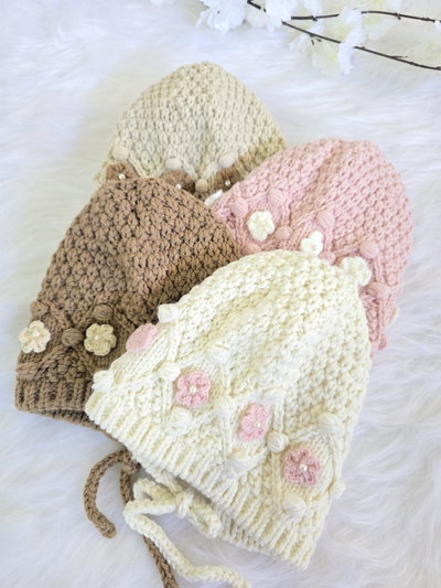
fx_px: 391
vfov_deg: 73.9
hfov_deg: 58.9
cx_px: 220
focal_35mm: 23
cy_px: 294
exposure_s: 1/100
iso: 640
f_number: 1.7
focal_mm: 6.3
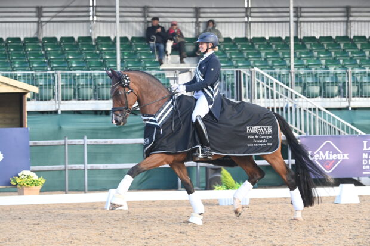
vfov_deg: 10.2
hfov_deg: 15.2
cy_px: 123
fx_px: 1387
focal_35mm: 135
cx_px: 185
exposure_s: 1/640
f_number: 5
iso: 1000
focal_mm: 135
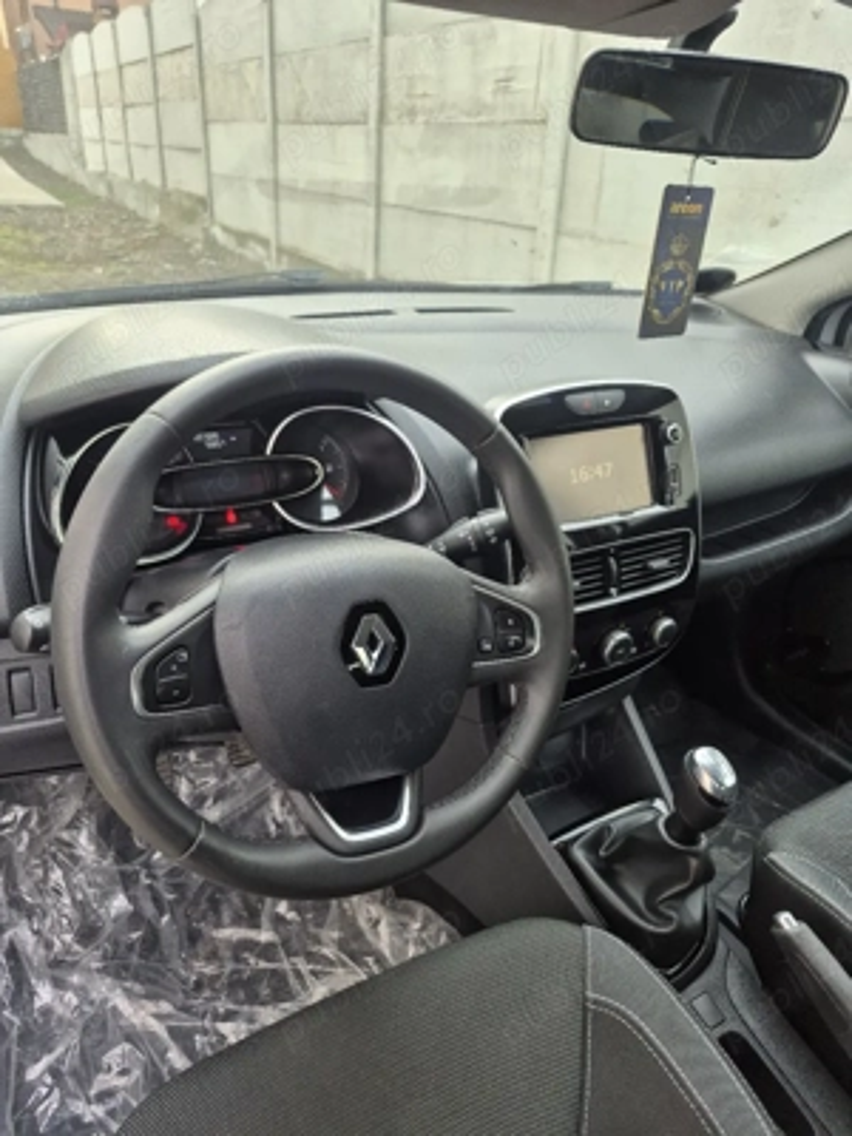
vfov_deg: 73.9
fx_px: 755
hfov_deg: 58.9
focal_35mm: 23
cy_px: 568
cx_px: 426
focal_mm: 5.4
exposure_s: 1/182
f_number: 1.8
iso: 160
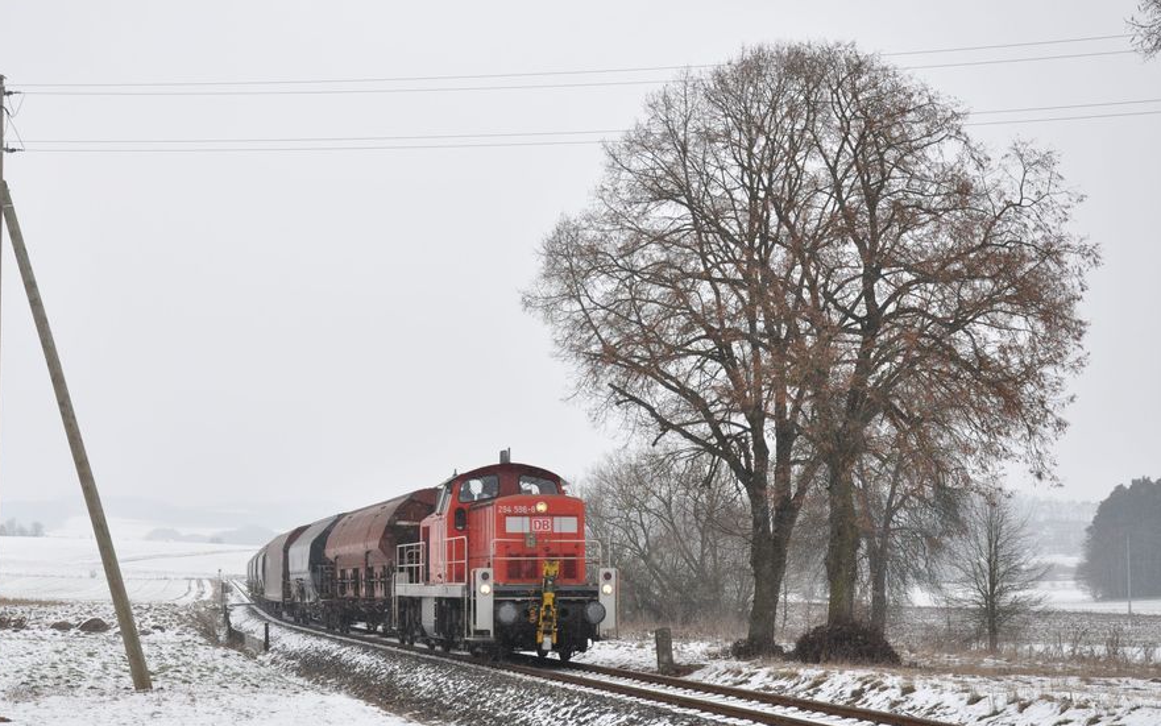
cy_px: 416
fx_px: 2247
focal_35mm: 71
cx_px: 490
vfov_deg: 18.3
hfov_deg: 28.9
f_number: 7.1
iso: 320
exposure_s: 1/320
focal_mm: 40
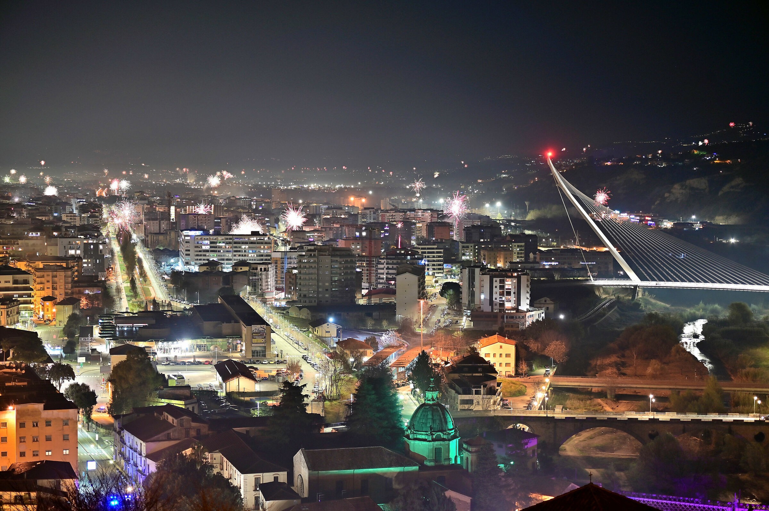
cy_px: 256
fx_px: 1494
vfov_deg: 19.4
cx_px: 384
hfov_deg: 28.9
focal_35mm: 70
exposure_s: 3
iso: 100
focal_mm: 70
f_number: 4.5
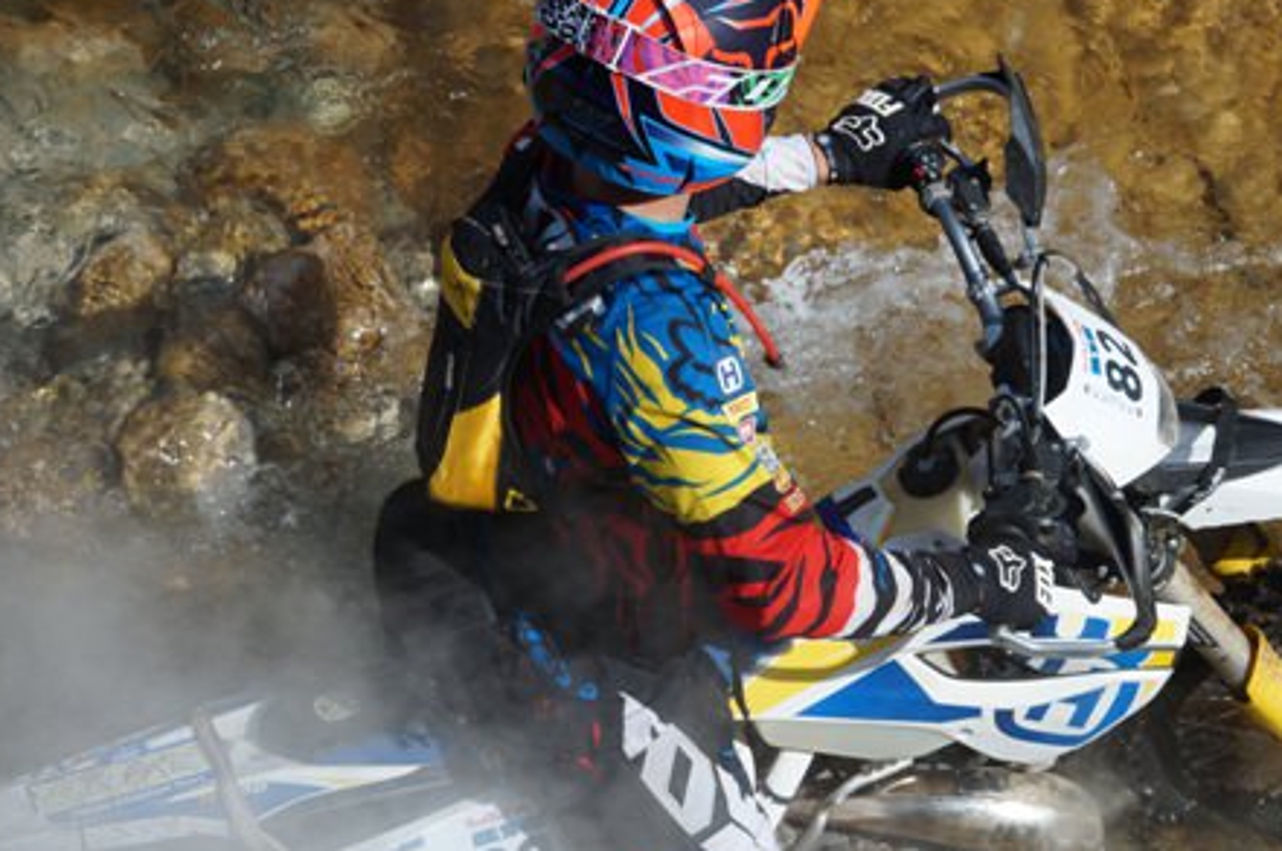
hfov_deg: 19.2
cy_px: 481
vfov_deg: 12.9
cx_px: 895
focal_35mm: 106
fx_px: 3771
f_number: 9
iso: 100
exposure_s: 1/250
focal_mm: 49
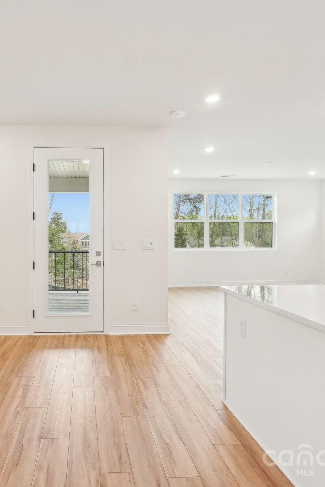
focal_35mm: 24
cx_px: 95
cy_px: 241
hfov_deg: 51.3
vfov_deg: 73.4
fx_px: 327
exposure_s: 1/20
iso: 400
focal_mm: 10.5
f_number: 8
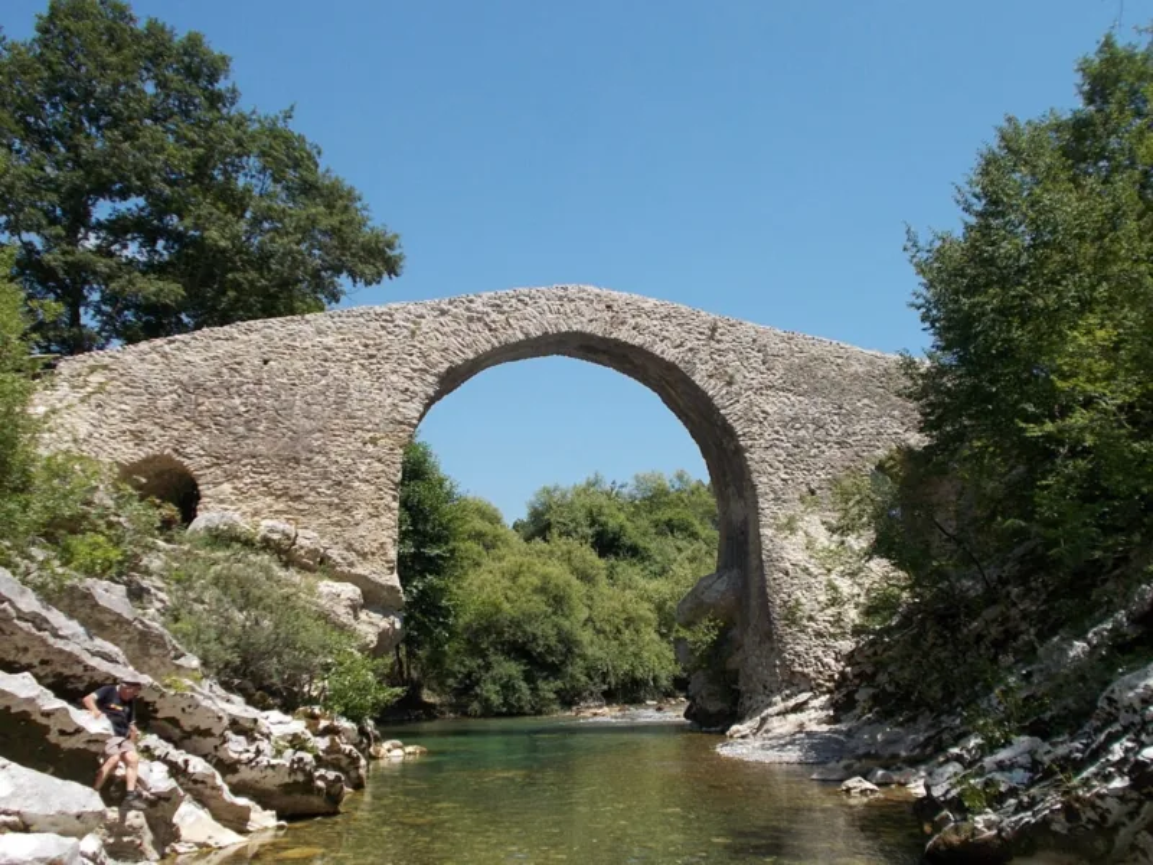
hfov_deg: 54.0
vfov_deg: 41.8
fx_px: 1132
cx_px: 576
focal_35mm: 34
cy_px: 432
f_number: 9.2
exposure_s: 1/125
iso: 80
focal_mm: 6
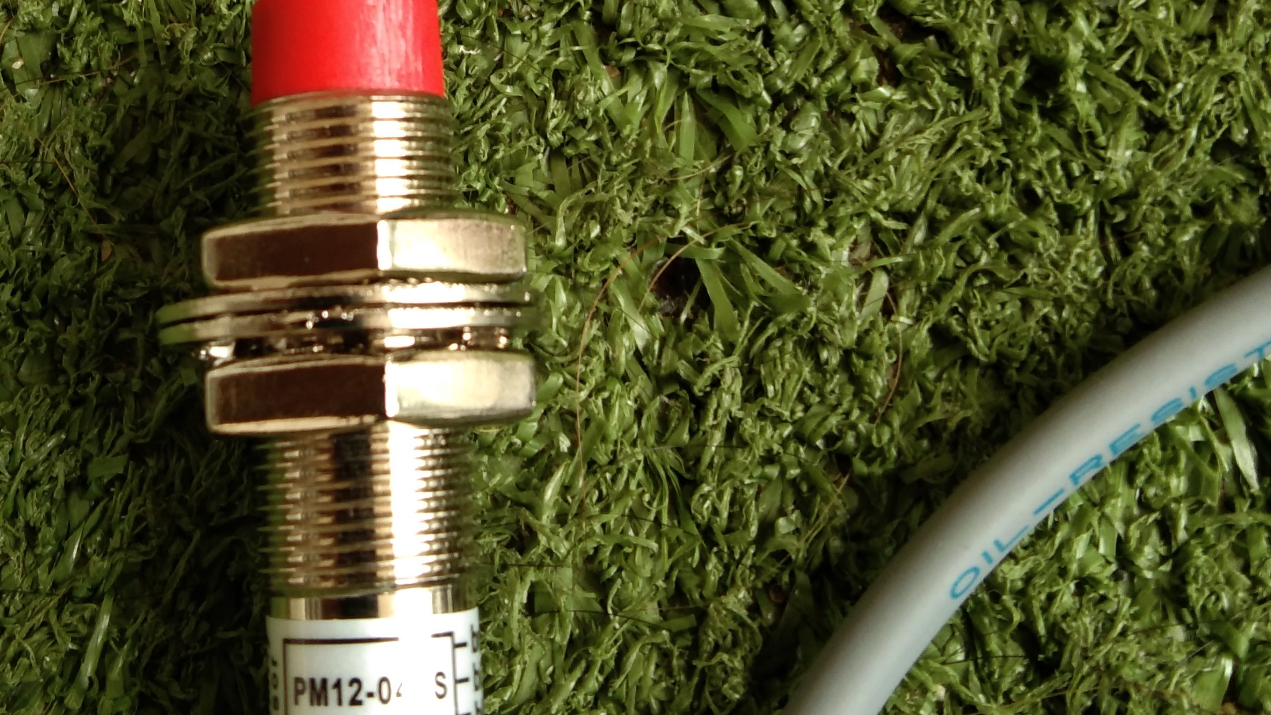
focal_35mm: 62
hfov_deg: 33.5
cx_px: 421
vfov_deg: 18.9
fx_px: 2090
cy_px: 8
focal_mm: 3.65
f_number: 2.2
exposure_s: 1/33
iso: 161
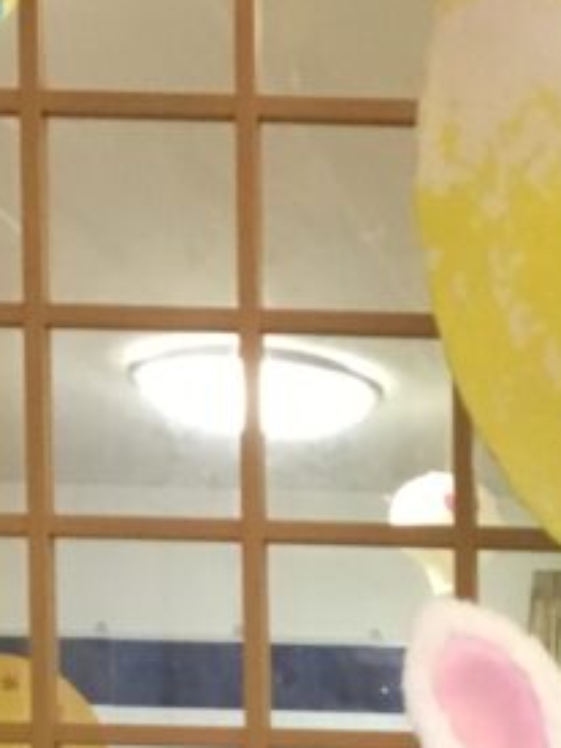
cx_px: 943
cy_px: 1203
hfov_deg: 12.0
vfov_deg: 15.5
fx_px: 2485
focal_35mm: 115
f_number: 2.4
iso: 200
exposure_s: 1/30
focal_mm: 3.3
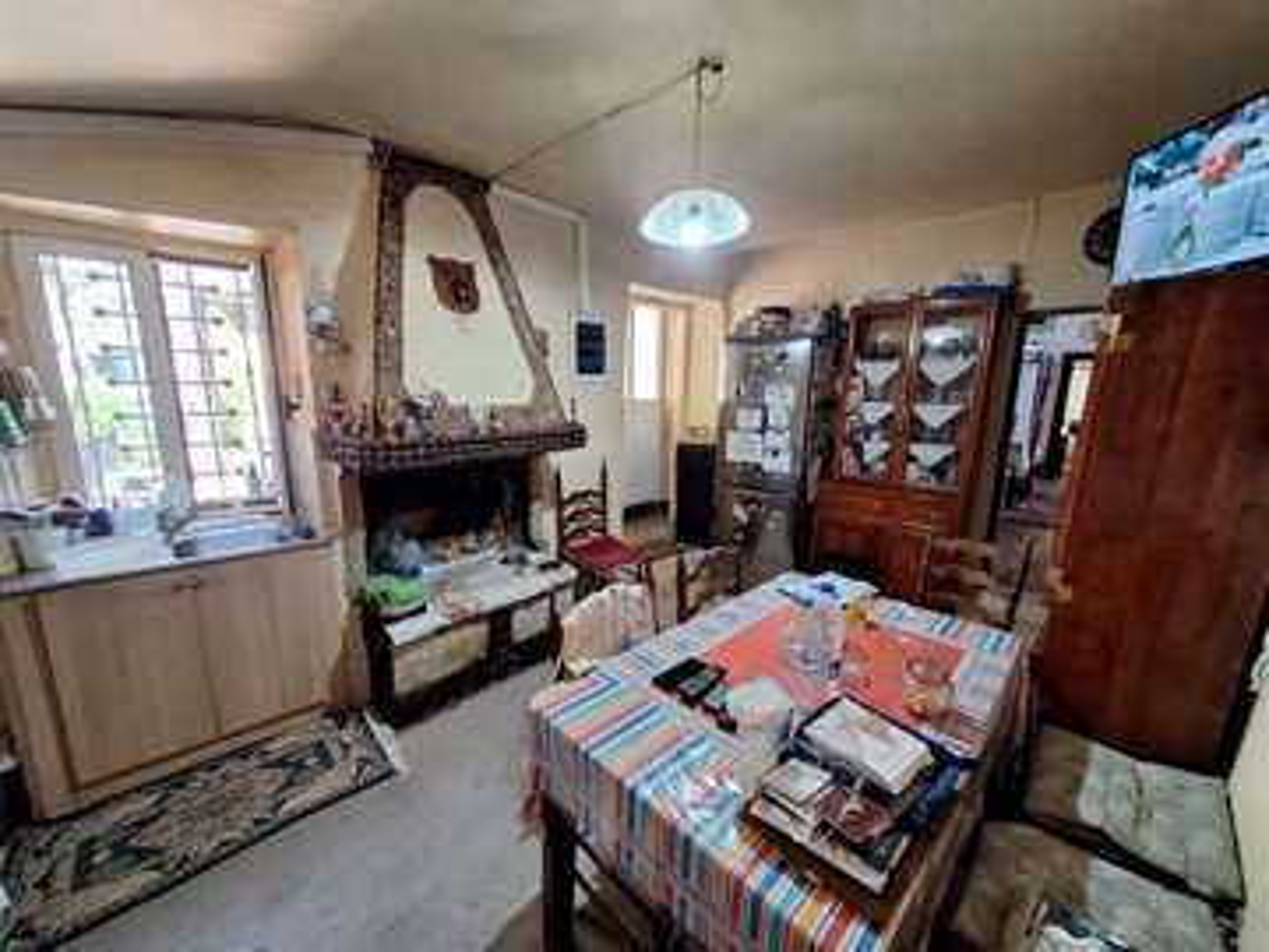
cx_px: 634
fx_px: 477
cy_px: 476
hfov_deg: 106.2
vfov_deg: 89.9
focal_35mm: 13
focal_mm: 1.74
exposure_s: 1/30
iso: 200
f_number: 2.2
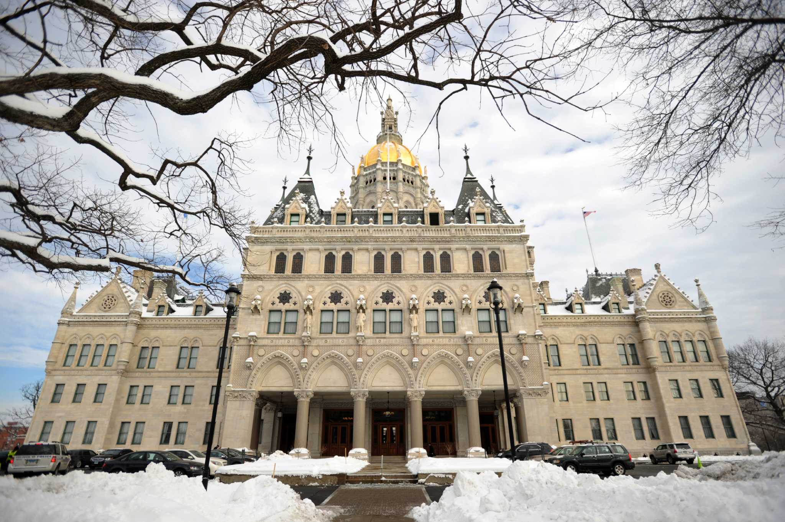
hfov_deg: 87.0
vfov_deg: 64.5
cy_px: 261
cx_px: 392
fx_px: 414
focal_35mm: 19
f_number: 3.2
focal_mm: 19
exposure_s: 1/2000
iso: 200
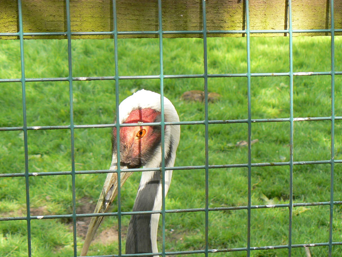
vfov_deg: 17.8
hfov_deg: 23.6
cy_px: 150
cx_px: 180
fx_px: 820
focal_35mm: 83
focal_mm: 10.5
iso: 80
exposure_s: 1/100
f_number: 4
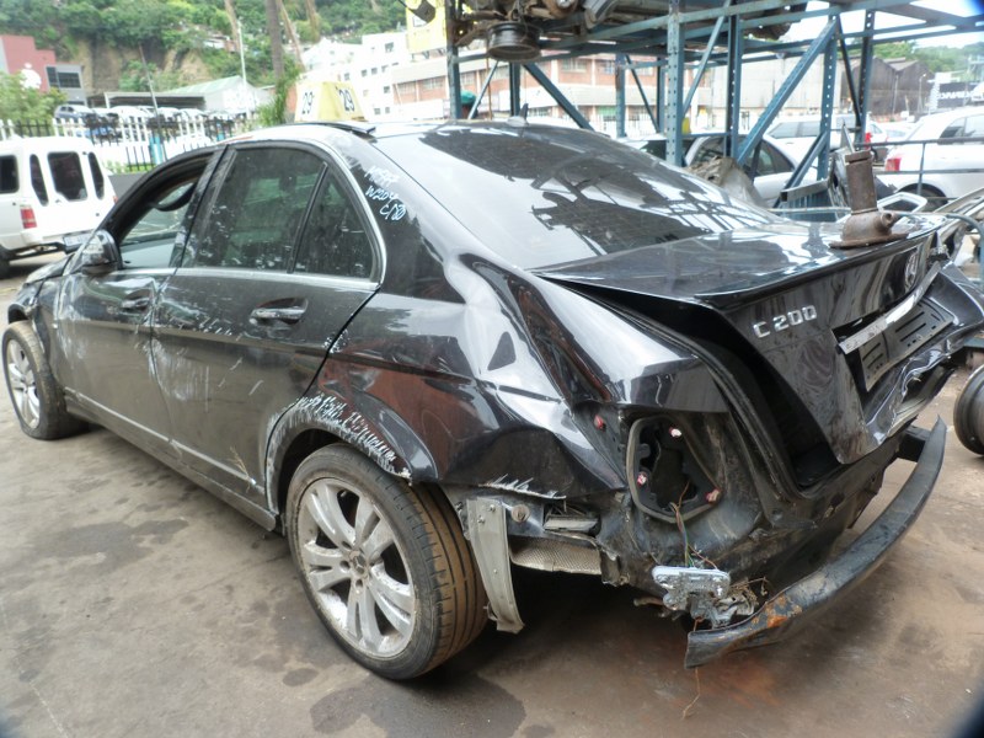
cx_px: 492
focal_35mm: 25
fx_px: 711
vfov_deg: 54.9
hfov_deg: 69.4
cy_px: 369
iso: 125
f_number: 3.6
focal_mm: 4.5
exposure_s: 1/125
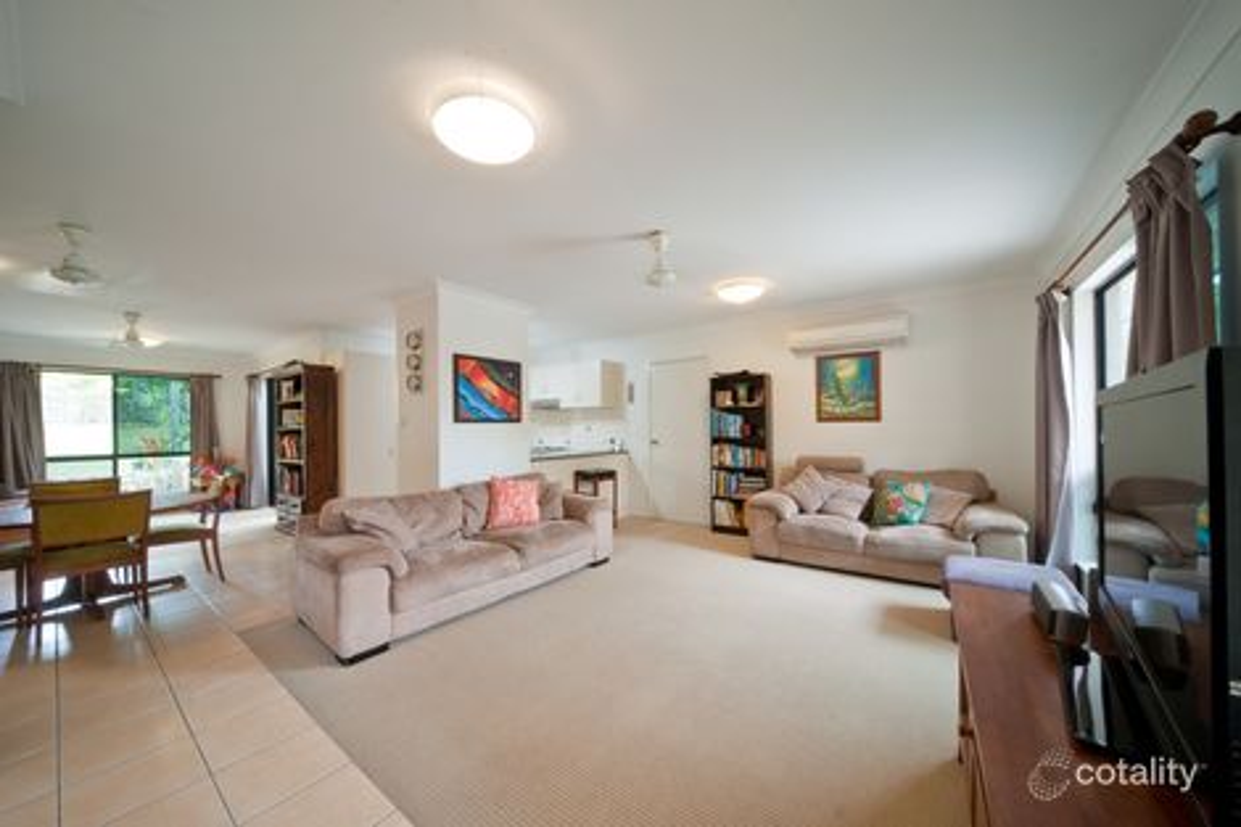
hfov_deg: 112.6
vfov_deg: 90.0
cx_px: 620
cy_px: 414
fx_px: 413
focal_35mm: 12
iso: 200
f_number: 22
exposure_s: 4
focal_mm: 12
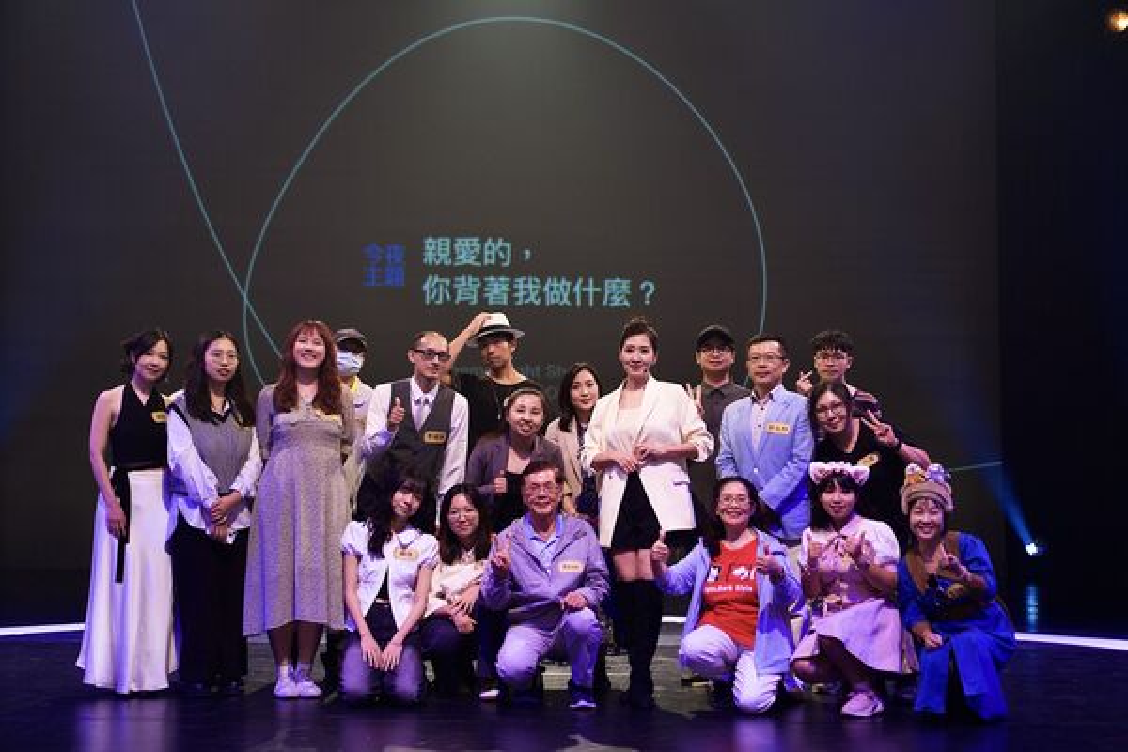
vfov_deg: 25.8
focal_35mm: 52
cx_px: 564
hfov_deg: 37.9
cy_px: 376
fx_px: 1645
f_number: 1.8
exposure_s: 1/125
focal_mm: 35
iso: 500
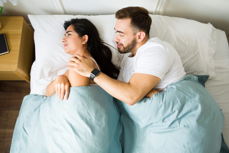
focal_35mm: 35
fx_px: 223
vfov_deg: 37.9
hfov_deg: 54.4
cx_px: 114
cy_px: 76
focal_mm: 35
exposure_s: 1/160
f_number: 1.8
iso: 400
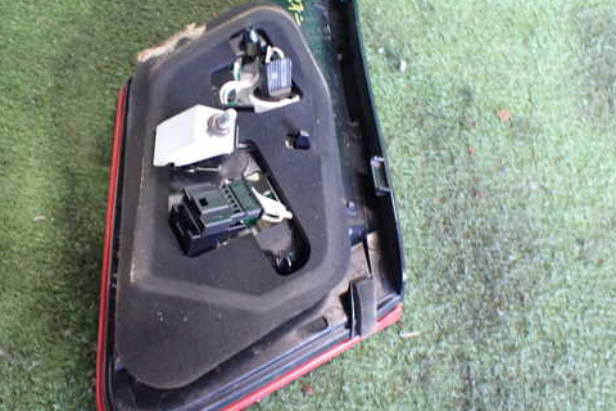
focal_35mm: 39
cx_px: 255
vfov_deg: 34.2
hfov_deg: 49.3
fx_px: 667
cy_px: 179
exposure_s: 1/50
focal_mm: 5.4
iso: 800
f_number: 2.3
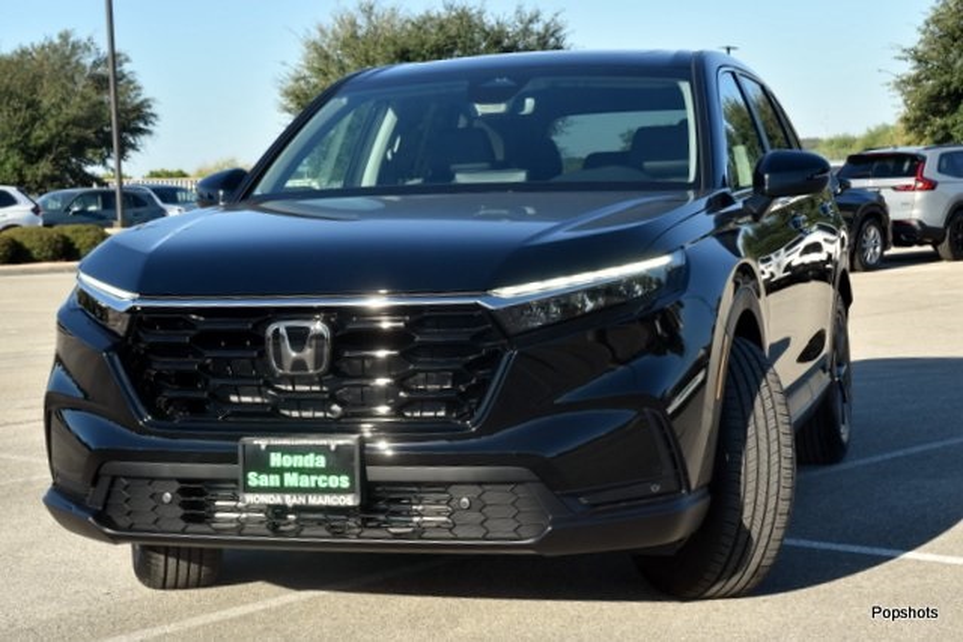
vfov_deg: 20.6
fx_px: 1766
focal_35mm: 66
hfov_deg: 30.5
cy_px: 321
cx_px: 482
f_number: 9
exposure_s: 1/320
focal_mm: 44
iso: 200
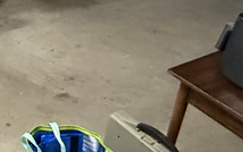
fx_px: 470
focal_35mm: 71
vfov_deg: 15.8
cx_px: -140
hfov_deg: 22.6
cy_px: -116
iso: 640
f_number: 2.2
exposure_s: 1/60
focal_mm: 2.22
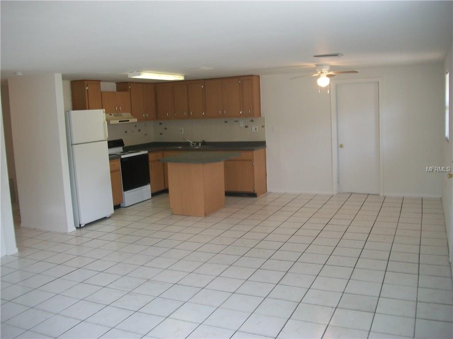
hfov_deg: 56.8
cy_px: 170
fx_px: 419
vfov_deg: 44.2
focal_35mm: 32
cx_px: 226
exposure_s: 1/30
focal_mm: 5.7
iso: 80
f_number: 2.9
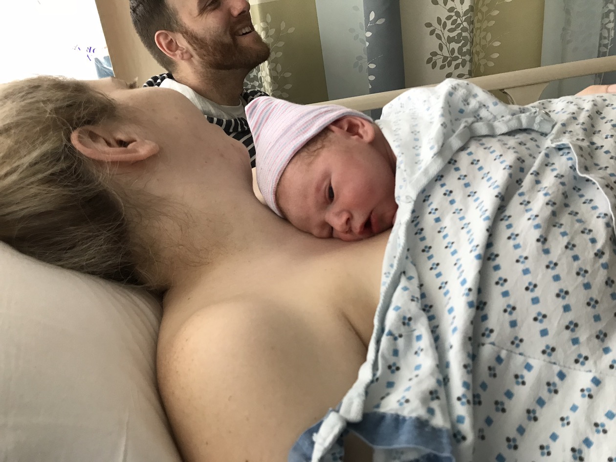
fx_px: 498
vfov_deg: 49.7
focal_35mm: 28
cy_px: 231
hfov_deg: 63.4
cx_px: 308
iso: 32
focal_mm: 3.99
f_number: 1.8
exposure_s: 1/30
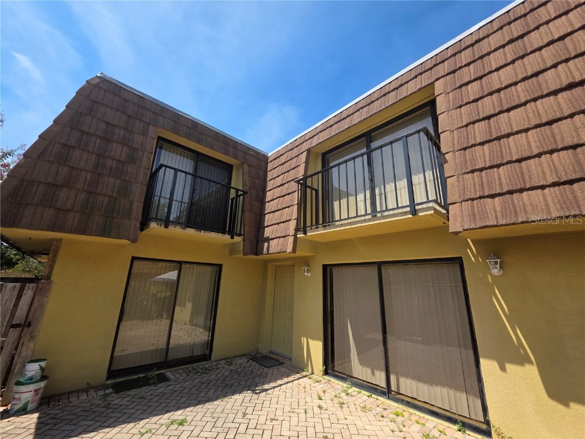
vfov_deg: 89.9
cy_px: 220
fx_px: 220
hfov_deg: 106.2
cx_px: 292
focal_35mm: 13
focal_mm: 2.2
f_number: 1.9
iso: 40
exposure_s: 1/1521
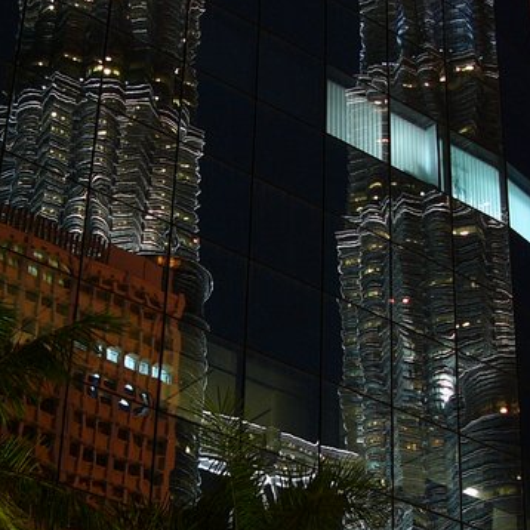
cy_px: 327
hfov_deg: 19.1
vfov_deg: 19.1
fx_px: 1576
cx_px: 225
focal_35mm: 91
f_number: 2.8
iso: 50
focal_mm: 6
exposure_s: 2
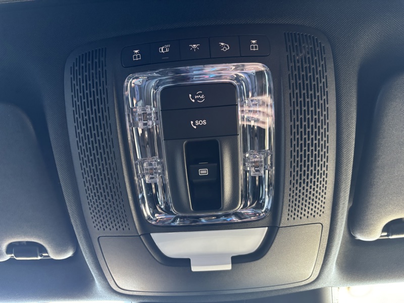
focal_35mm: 26
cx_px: 202
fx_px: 303
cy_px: 152
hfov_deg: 67.3
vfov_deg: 53.1
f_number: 1.6
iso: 250
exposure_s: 1/60
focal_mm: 5.96
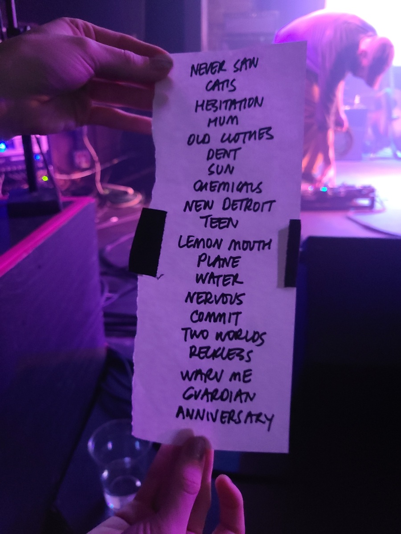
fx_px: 402
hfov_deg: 53.1
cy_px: 267
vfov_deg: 67.3
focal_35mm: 26
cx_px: 200
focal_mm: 5.4
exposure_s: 1/14
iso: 1250
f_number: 1.8
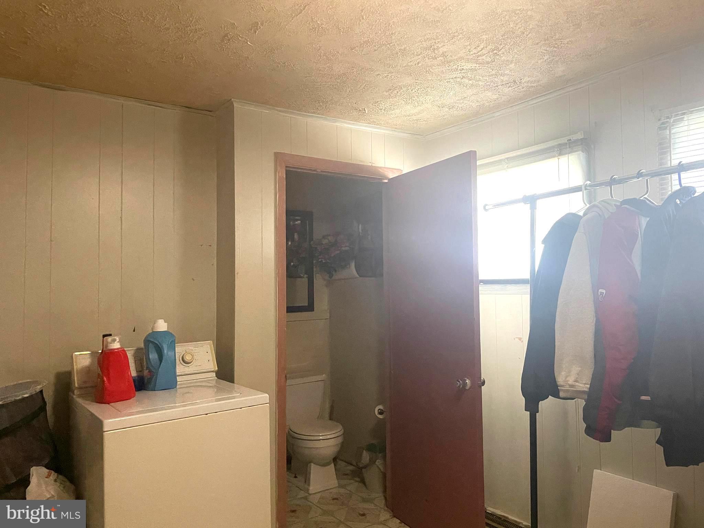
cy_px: 264
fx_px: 529
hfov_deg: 67.3
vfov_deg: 53.1
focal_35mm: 26
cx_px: 352
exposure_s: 1/40
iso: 500
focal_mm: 4.2
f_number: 1.6
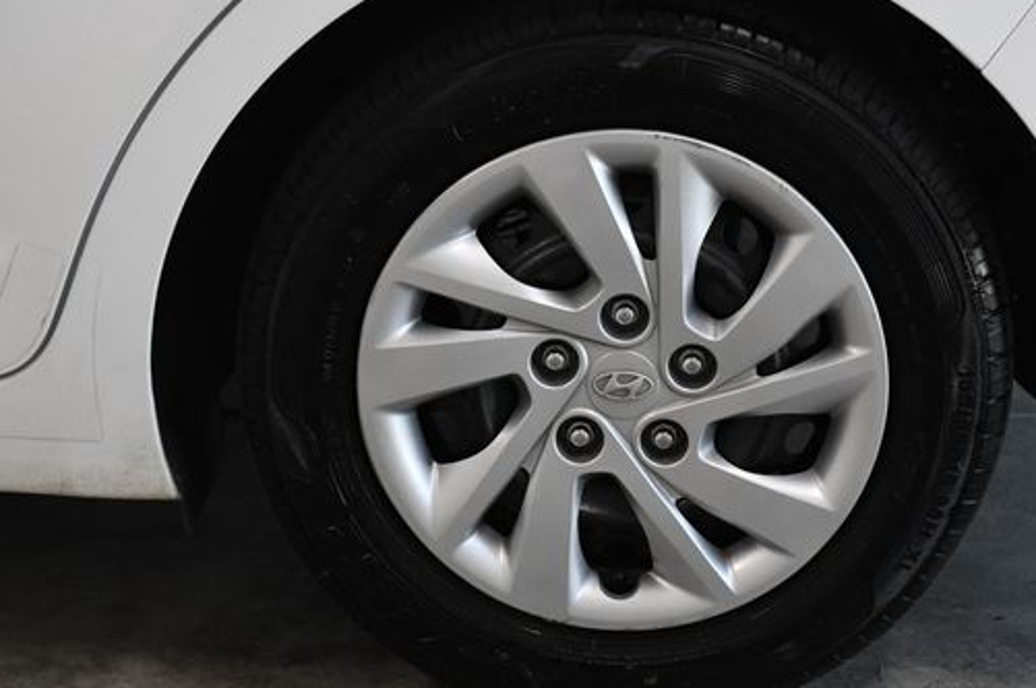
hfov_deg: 22.1
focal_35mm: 92
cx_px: 641
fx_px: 2645
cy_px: 318
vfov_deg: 14.8
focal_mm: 48
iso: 2500
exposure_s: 1/400
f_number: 10
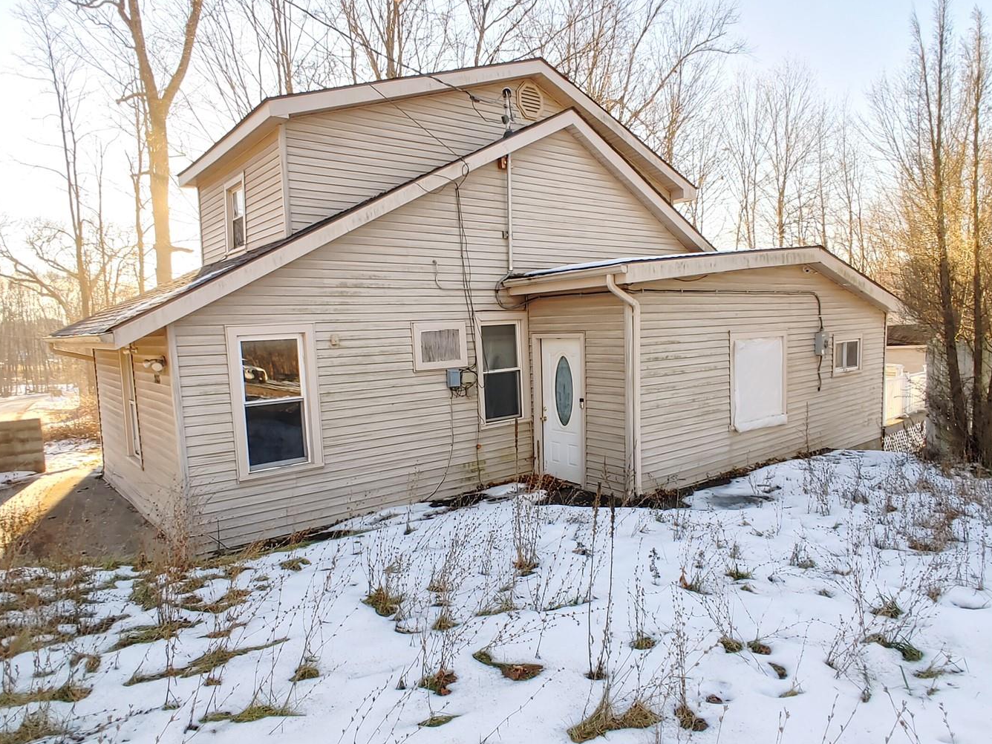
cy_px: 388
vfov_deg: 58.9
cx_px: 489
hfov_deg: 73.9
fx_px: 659
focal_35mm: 23
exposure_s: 1/120
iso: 50
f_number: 1.9
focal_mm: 1.78
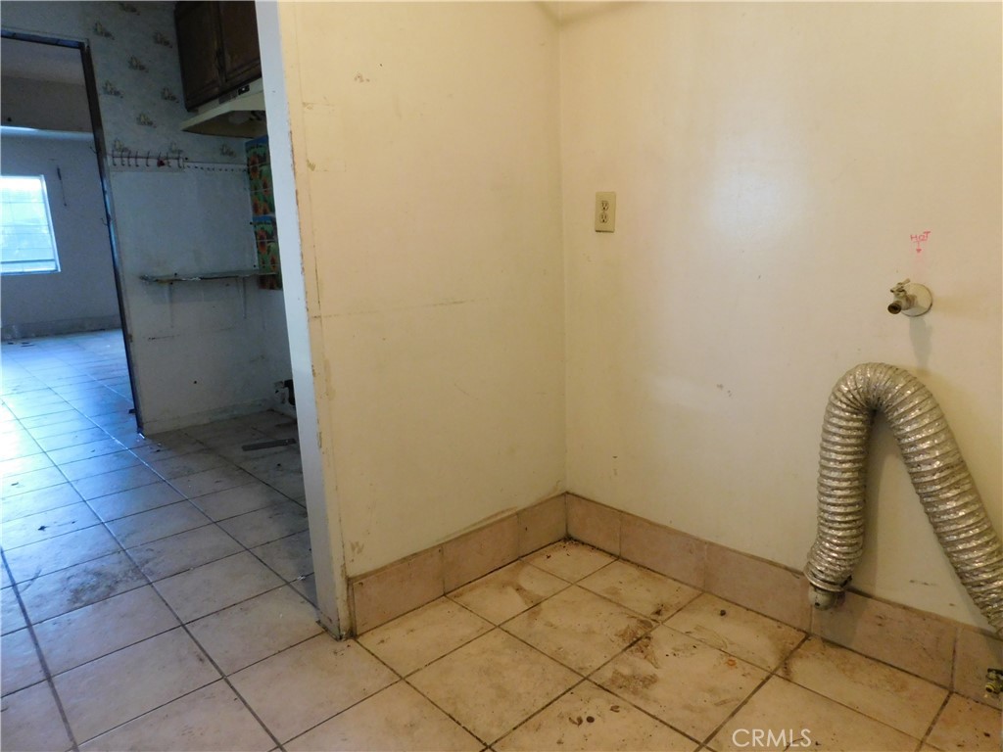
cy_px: 376
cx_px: 502
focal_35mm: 23
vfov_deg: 58.9
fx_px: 666
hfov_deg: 73.9
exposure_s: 1/13
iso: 400
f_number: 3
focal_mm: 4
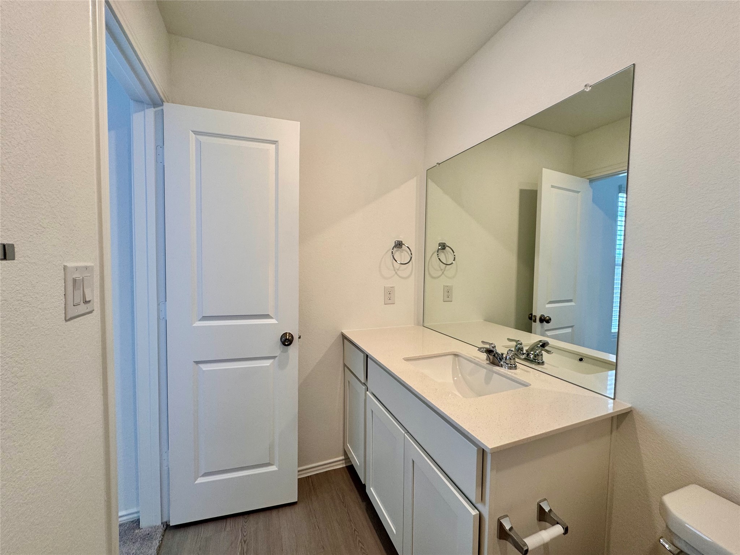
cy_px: 278
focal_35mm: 14
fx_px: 299
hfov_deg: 102.1
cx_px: 370
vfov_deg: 85.7
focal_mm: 2.22
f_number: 2.2
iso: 100
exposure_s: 1/120
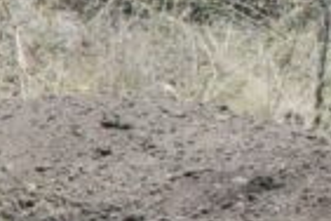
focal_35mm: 174
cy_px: 379
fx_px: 1600
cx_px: -742
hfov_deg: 9.0
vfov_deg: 7.7
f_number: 8
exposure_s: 1/125
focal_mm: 24
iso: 125
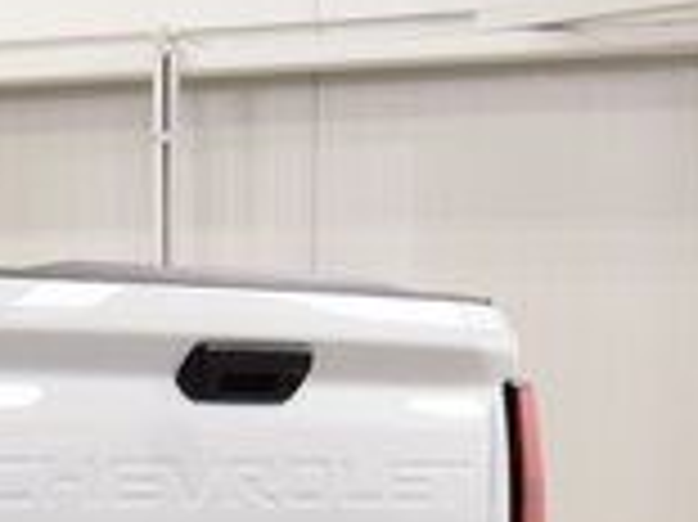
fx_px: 4332
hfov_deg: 8.7
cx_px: -734
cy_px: 538
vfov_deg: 6.9
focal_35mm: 215
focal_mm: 36
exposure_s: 1/30
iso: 640
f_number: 7.1
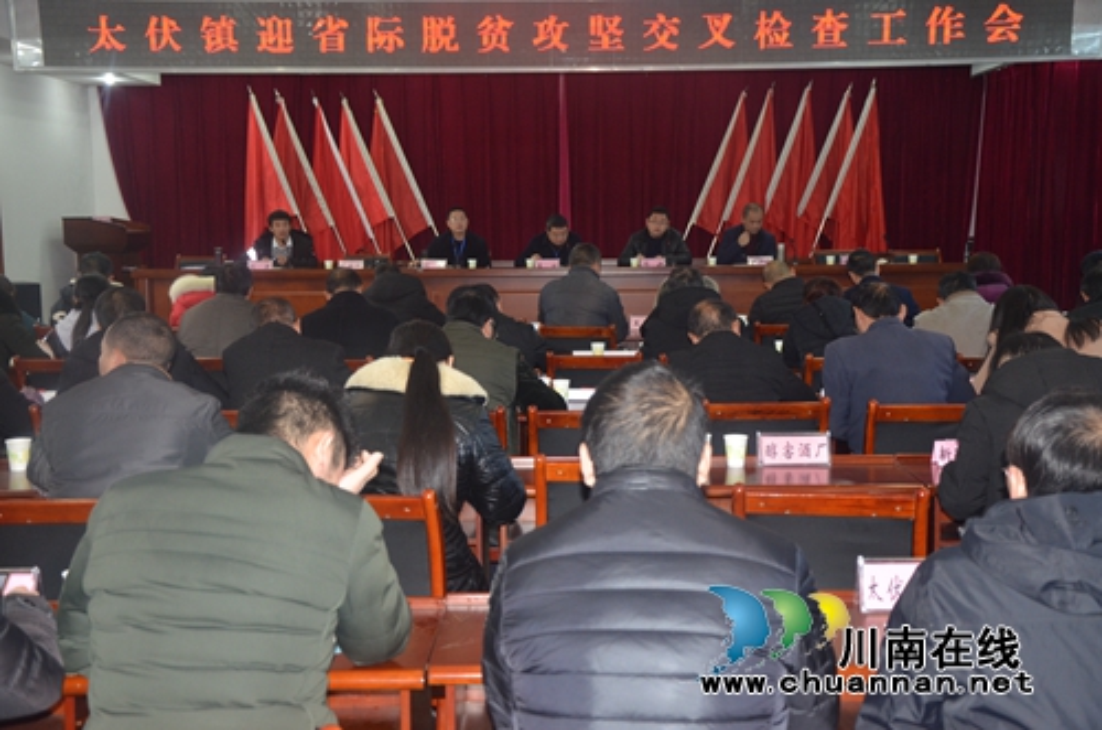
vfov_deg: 27.9
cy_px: 365
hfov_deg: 41.2
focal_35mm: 48
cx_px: 551
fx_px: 1466
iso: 800
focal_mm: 32
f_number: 4.2
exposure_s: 1/60
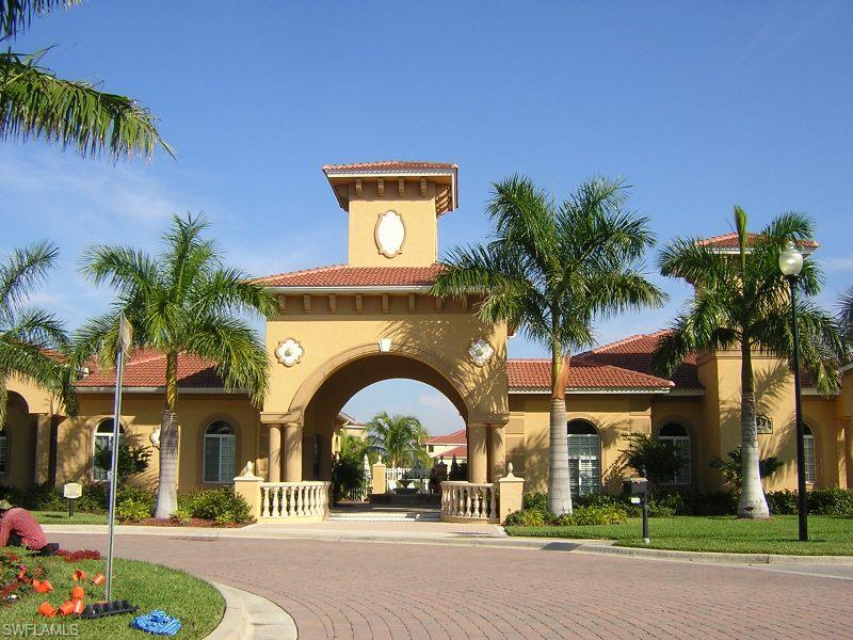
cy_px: 320
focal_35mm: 36
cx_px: 426
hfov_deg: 51.4
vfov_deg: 39.7
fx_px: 887
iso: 100
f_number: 5.2
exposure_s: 1/364
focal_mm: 4.7
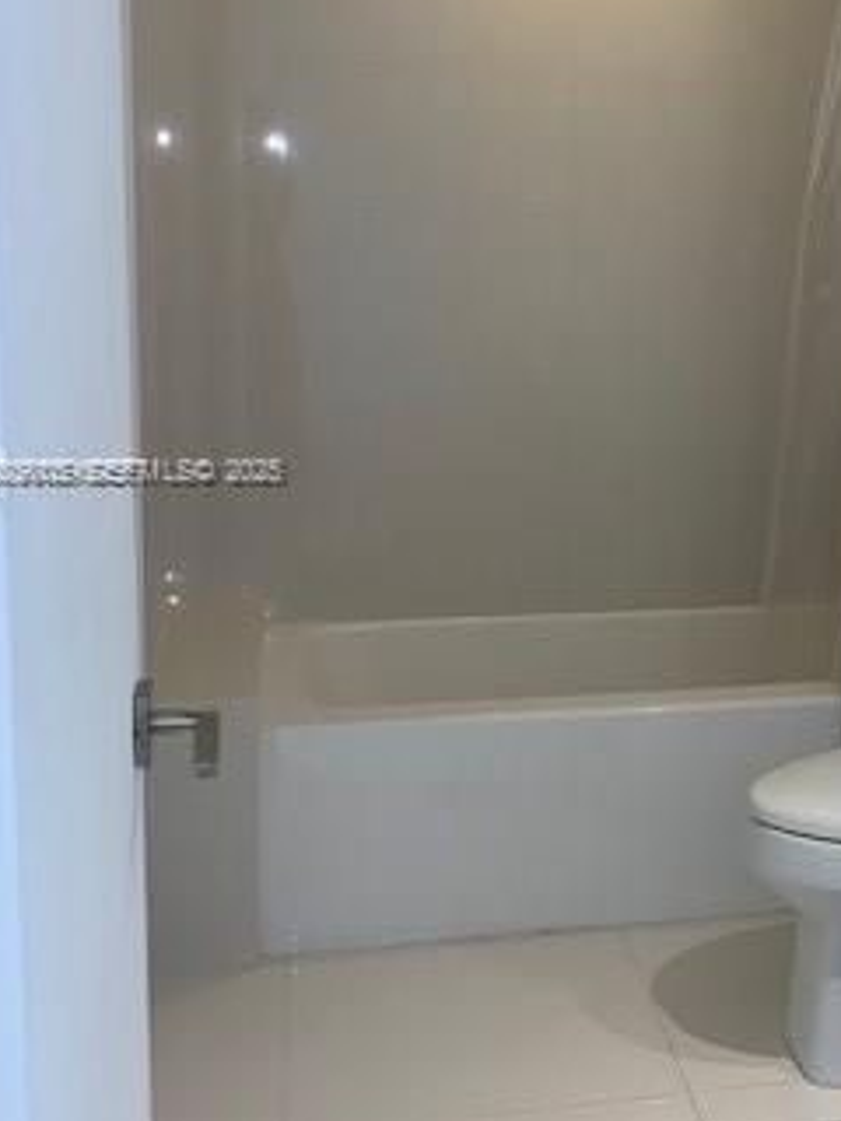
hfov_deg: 27.0
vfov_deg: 36.7
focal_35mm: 52
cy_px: 473
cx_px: 774
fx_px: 1684
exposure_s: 1/17
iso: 32
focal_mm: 4.25
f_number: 1.8
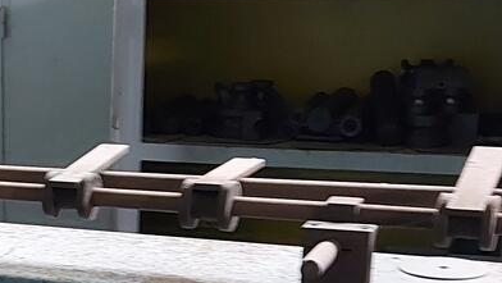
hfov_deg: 20.1
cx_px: -93
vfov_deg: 11.8
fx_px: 1332
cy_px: 377
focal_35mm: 100
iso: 250
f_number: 1.8
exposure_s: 1/25
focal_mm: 5.23
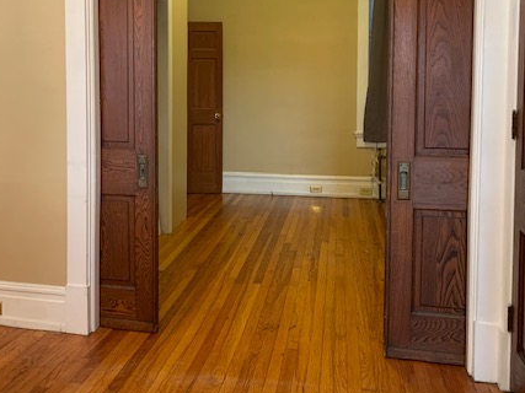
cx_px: 180
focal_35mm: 39
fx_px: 591
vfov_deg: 36.3
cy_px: 124
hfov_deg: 47.2
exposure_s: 1/60
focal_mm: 4.25
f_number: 1.8
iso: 250
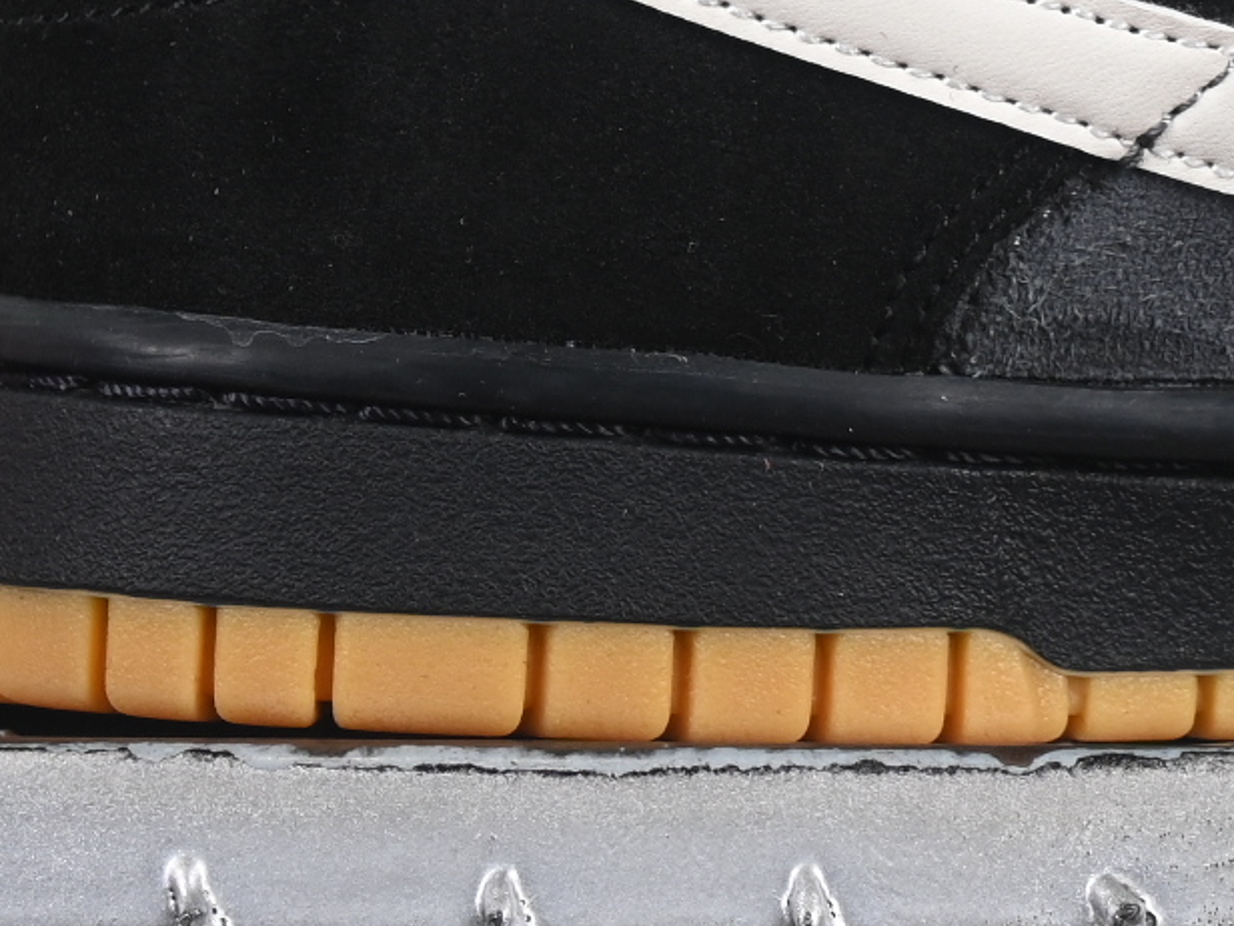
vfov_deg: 4.5
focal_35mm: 326
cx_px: 1761
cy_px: -409
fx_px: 11621
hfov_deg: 6.0
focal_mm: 50
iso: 160
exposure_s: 1/50
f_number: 6.3
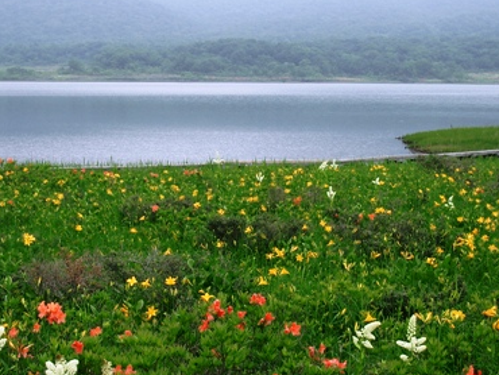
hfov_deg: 26.0
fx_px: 1082
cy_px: 166
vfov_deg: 19.7
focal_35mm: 75
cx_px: 236
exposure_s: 1/250
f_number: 5.6
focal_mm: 10.2
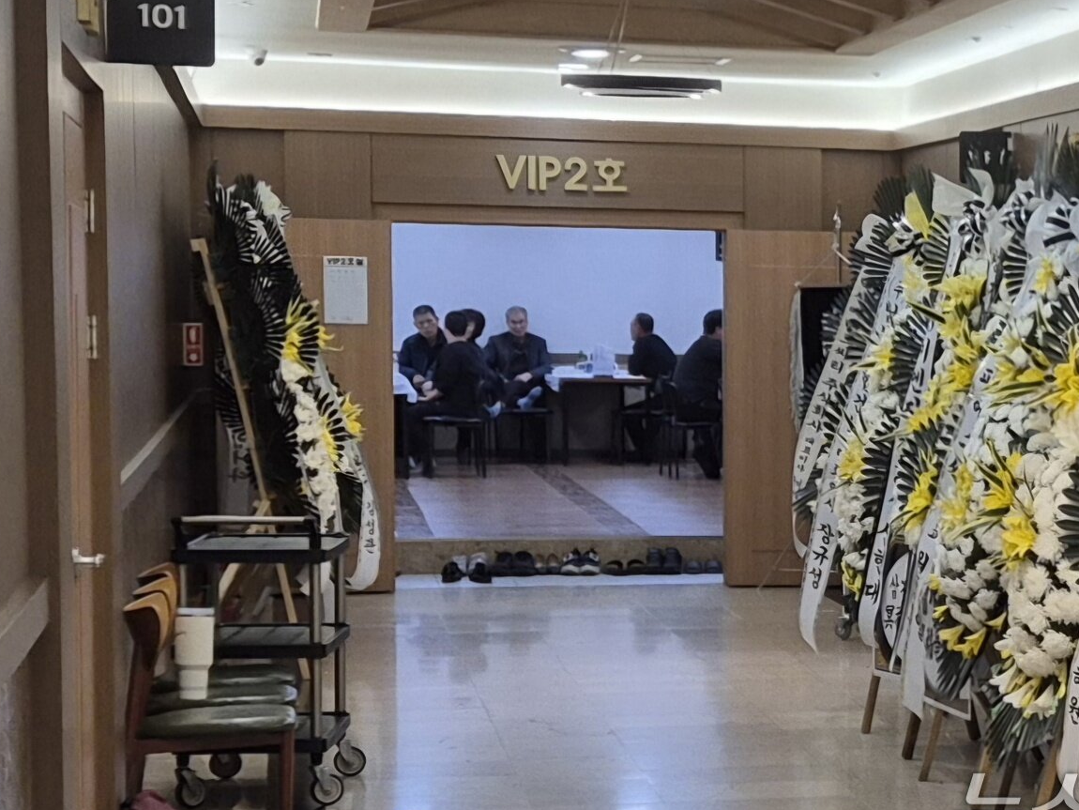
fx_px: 873
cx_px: 583
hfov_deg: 63.3
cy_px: 382
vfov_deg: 49.7
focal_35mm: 28
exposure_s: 1/120
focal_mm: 5.4
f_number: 1.8
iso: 100
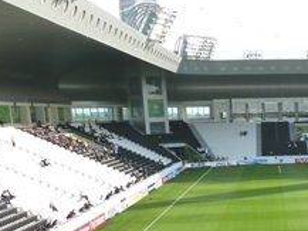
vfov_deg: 20.2
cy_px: 266
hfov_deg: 25.7
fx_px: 614
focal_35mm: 69
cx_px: 351
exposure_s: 1/200
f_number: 4
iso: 125
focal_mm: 4.1
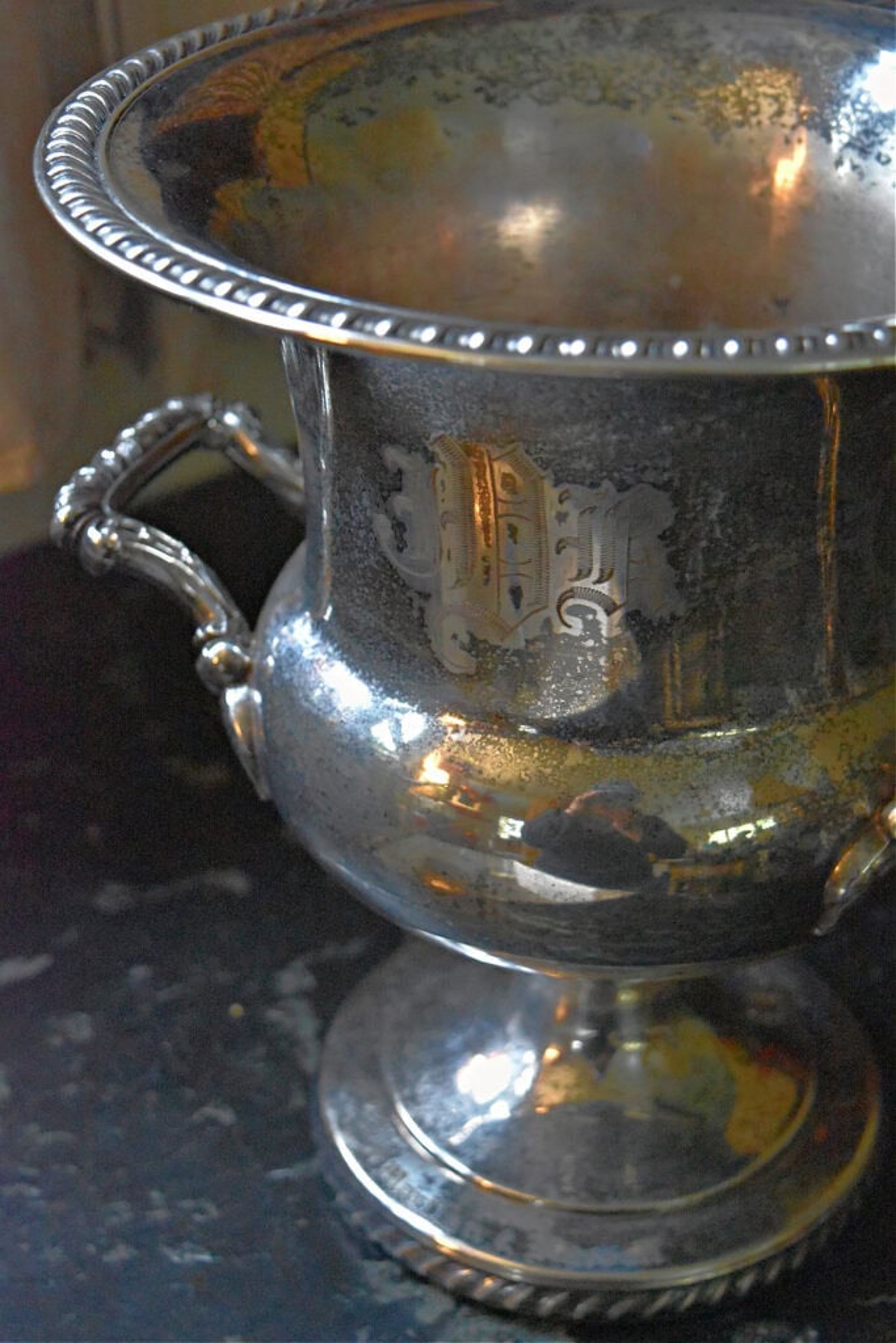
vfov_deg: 33.4
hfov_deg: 22.6
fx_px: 2239
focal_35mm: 60
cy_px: 672
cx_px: 448
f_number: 4.8
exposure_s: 1/60
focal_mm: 40
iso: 7200
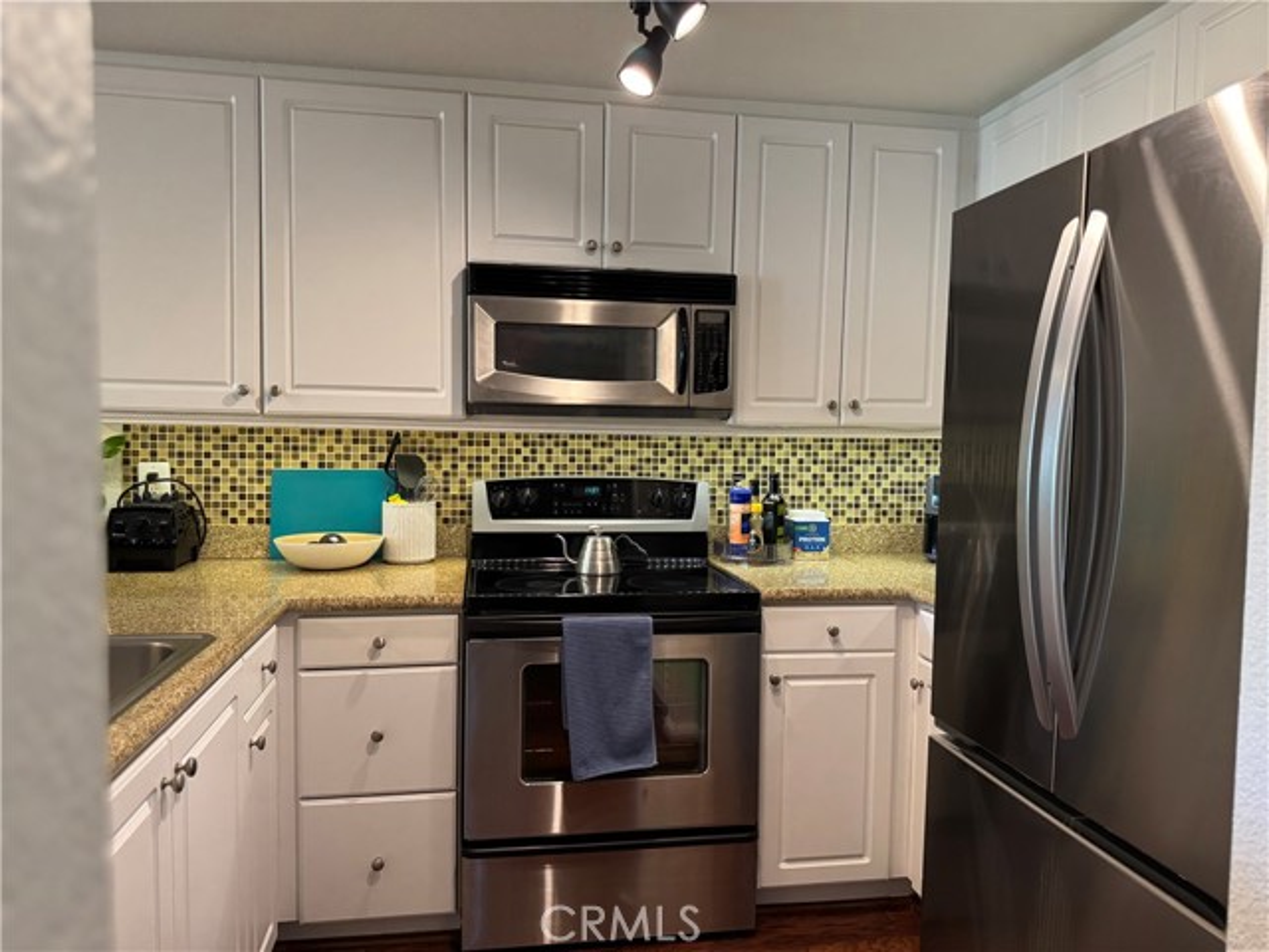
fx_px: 880
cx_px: 634
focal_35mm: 24
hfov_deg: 71.6
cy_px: 476
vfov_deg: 56.8
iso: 500
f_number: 1.78
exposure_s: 1/60
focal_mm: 6.76
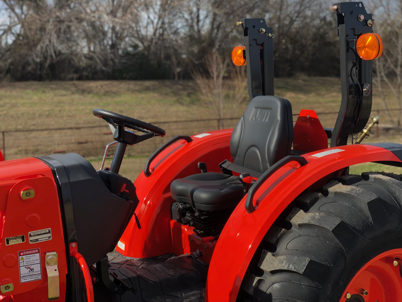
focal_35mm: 52
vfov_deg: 28.0
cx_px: 201
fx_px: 604
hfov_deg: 36.8
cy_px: 151
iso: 16
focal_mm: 6
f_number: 2.4
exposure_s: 1/437
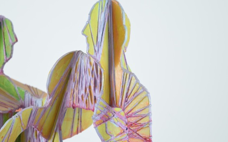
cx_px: 104
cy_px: 72
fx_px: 588
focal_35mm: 95
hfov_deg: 21.9
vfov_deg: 13.8
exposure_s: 1/125
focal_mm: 55
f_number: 5.6
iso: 800
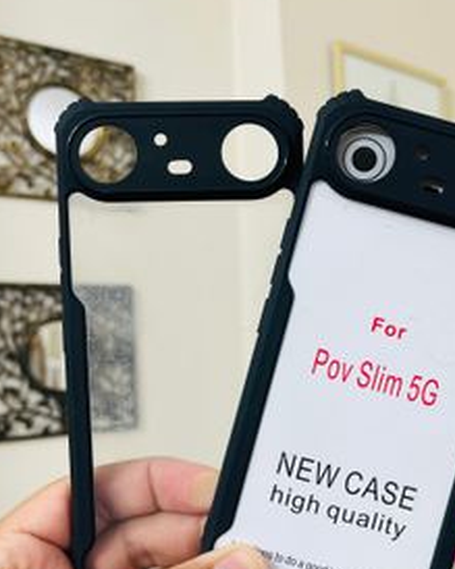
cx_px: 293
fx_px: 623
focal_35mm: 37
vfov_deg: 48.7
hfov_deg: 39.8
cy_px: 351
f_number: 1.6
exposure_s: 1/100
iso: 125
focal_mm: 5.1
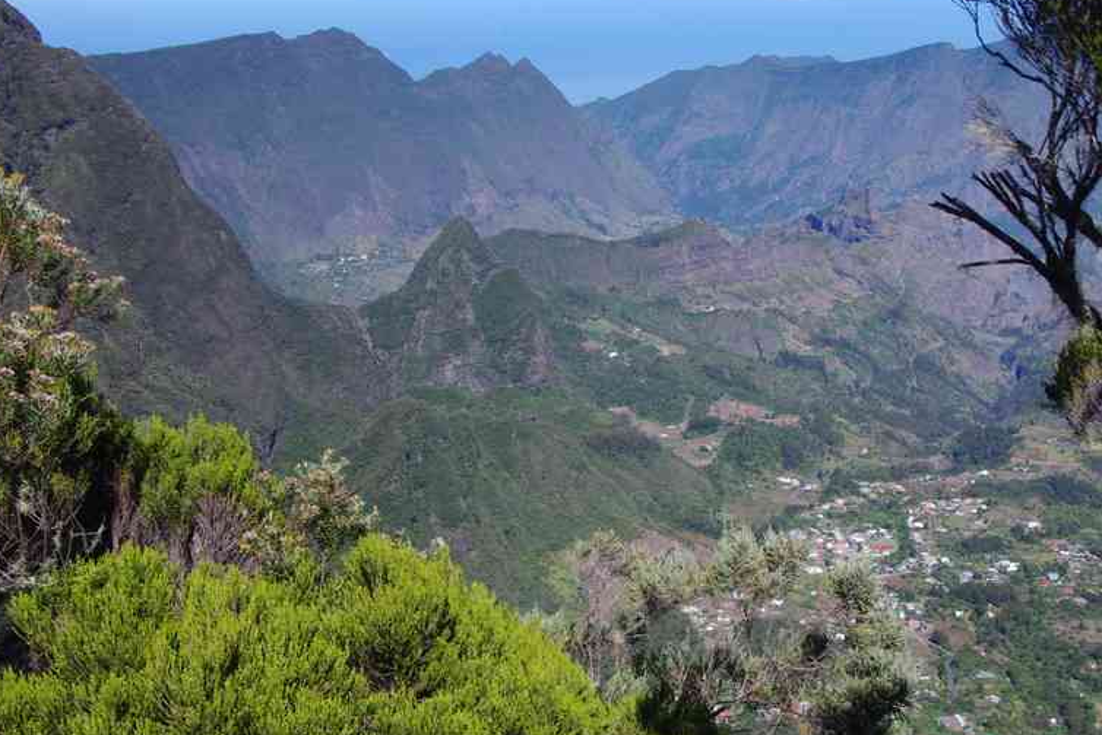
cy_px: 371
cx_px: 641
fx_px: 1637
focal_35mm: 53
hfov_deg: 37.1
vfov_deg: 25.3
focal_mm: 26.9
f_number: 11
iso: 200
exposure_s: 1/100
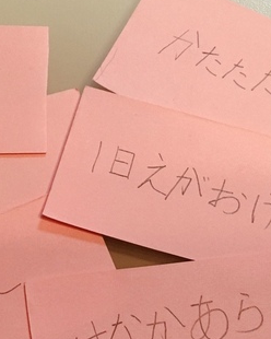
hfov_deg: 20.8
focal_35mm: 73
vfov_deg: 25.6
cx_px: 76
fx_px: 732
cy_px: 277
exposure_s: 1/30
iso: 100
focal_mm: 4.15
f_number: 2.2
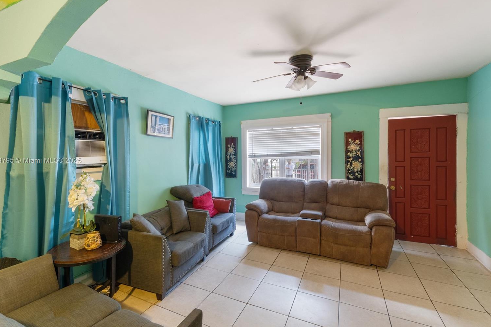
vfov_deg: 73.7
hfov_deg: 96.7
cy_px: 161
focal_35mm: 16
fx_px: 218
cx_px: 238
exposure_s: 3.2
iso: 800
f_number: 8
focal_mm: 10
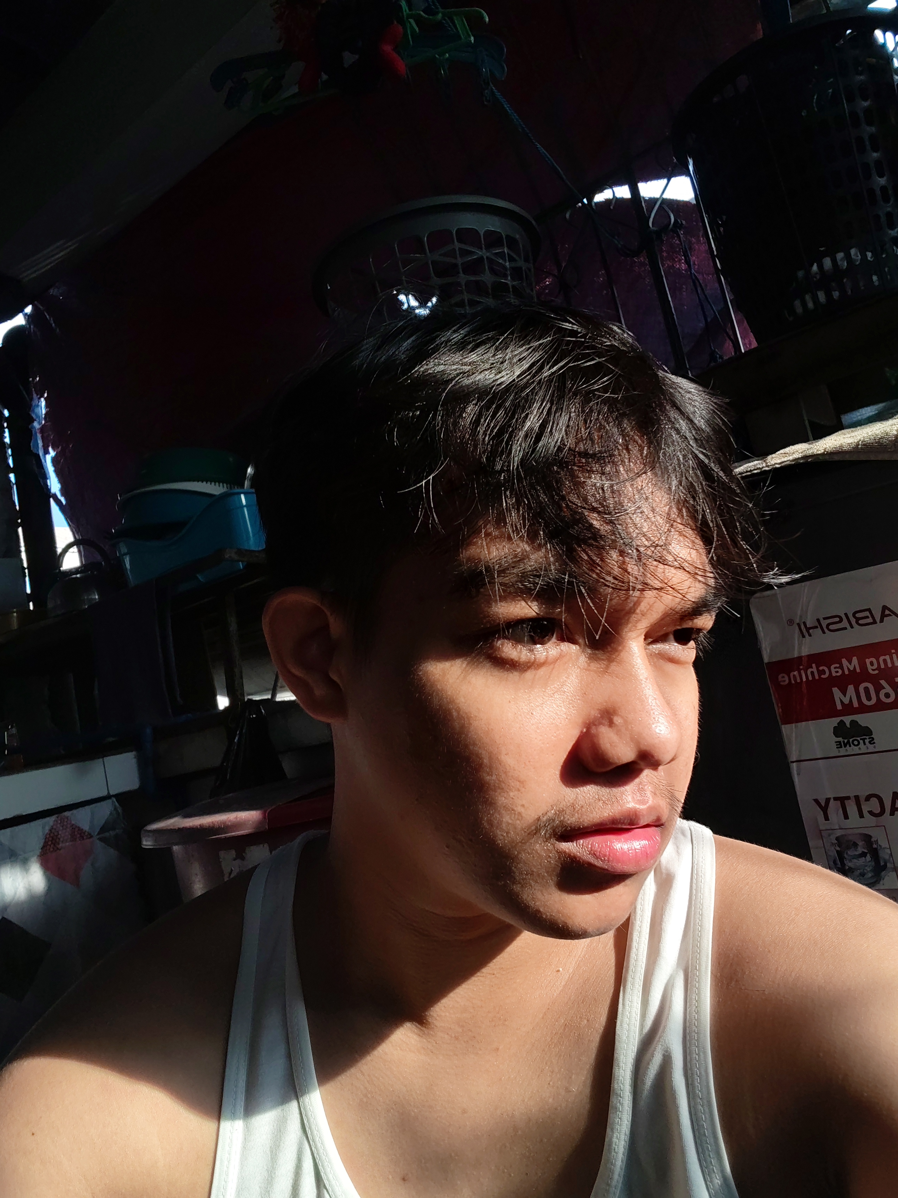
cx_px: 449
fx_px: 865
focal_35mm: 25
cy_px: 599
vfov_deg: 69.4
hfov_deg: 54.9
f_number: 2
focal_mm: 3.09
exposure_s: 1/110
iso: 50
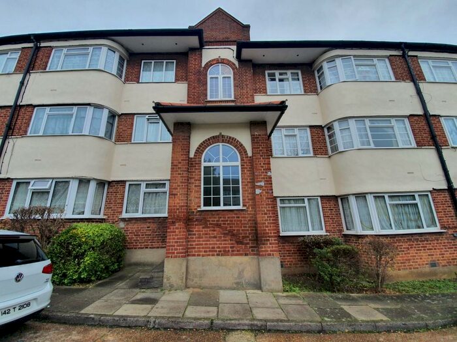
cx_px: 228
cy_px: 171
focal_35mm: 13
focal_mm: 1.8
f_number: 2.2
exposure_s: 1/150
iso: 50
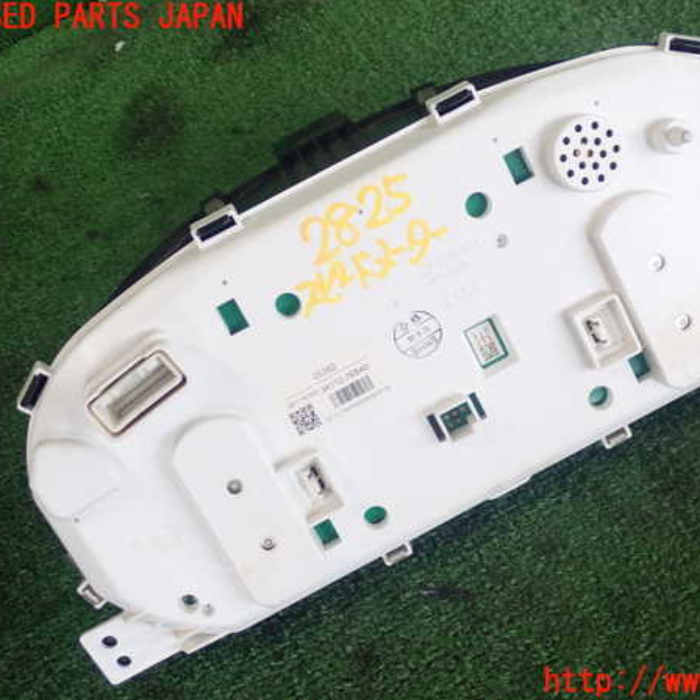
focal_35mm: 45
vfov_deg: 37.6
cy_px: 350
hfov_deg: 37.4
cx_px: 428
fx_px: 1030
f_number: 2.7
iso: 200
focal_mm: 6.86
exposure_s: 1/50
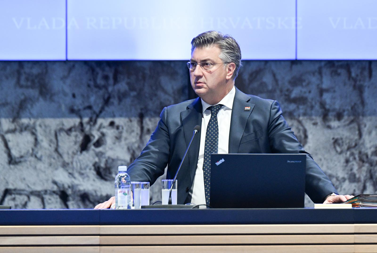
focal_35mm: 200
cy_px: 126
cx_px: 188
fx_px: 2098
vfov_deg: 6.9
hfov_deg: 10.3
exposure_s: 1/160
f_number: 4
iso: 2500
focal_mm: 200
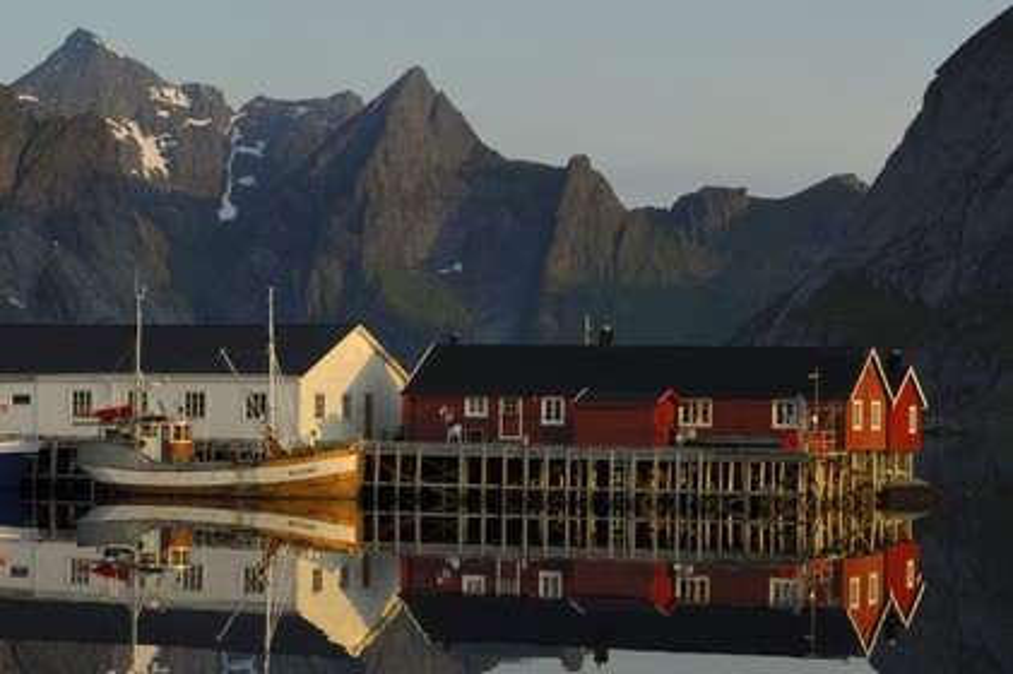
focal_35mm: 105
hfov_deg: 19.5
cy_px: 337
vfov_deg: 13.0
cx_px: 506
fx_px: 2952
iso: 100
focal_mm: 70
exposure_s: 1/50
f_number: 10
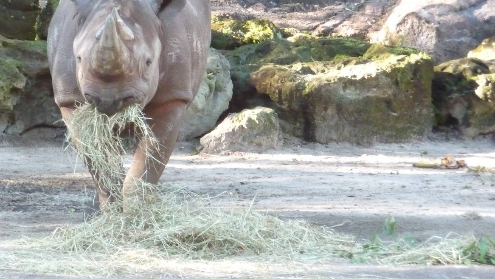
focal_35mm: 317
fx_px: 4161
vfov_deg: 3.8
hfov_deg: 6.8
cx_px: 167
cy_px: 84
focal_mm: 36.4
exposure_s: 1/100
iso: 800
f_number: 4.8
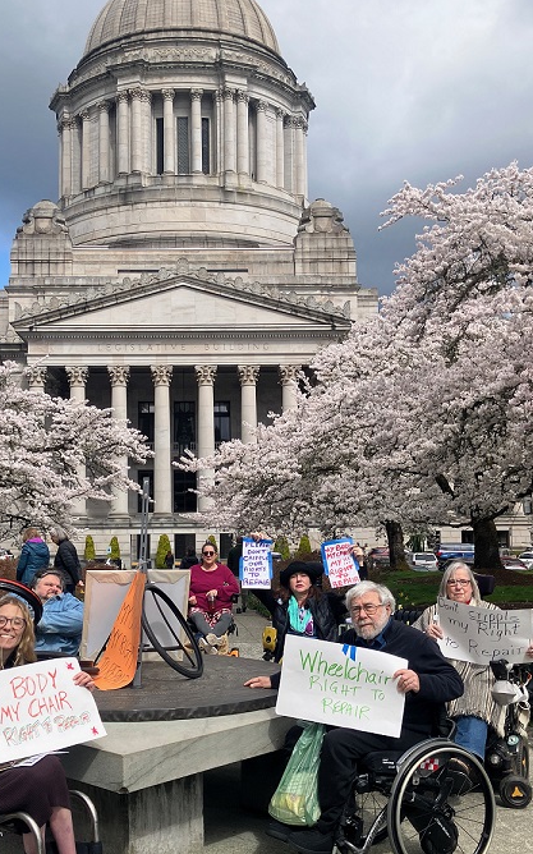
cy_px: 426
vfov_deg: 49.3
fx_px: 930
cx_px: 190
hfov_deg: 31.8
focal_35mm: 40
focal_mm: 3.99
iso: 32
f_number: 1.8
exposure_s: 1/1799
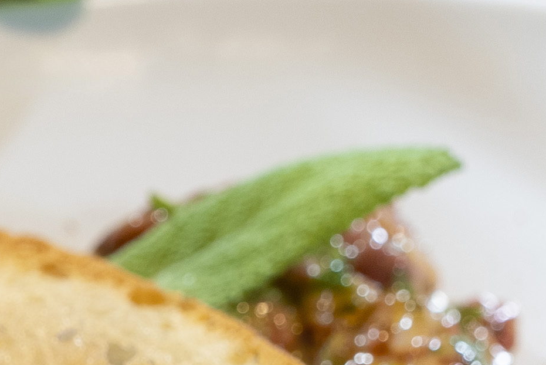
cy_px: 793
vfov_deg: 3.9
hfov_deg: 5.9
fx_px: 5299
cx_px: -196
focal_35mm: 349
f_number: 6.3
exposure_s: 1/60
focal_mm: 76.7
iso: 400
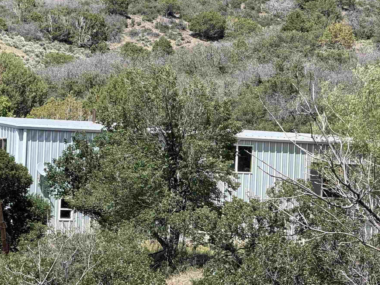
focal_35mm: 210
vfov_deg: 7.1
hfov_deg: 9.4
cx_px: 186
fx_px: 2306
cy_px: 81
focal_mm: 15.66
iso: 64
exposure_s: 1/1271
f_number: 2.8
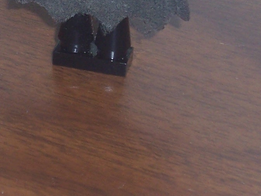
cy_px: -3
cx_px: 43
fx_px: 1893
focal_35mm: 251
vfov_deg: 5.9
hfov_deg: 7.9
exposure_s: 1/90
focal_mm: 10.8
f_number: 4
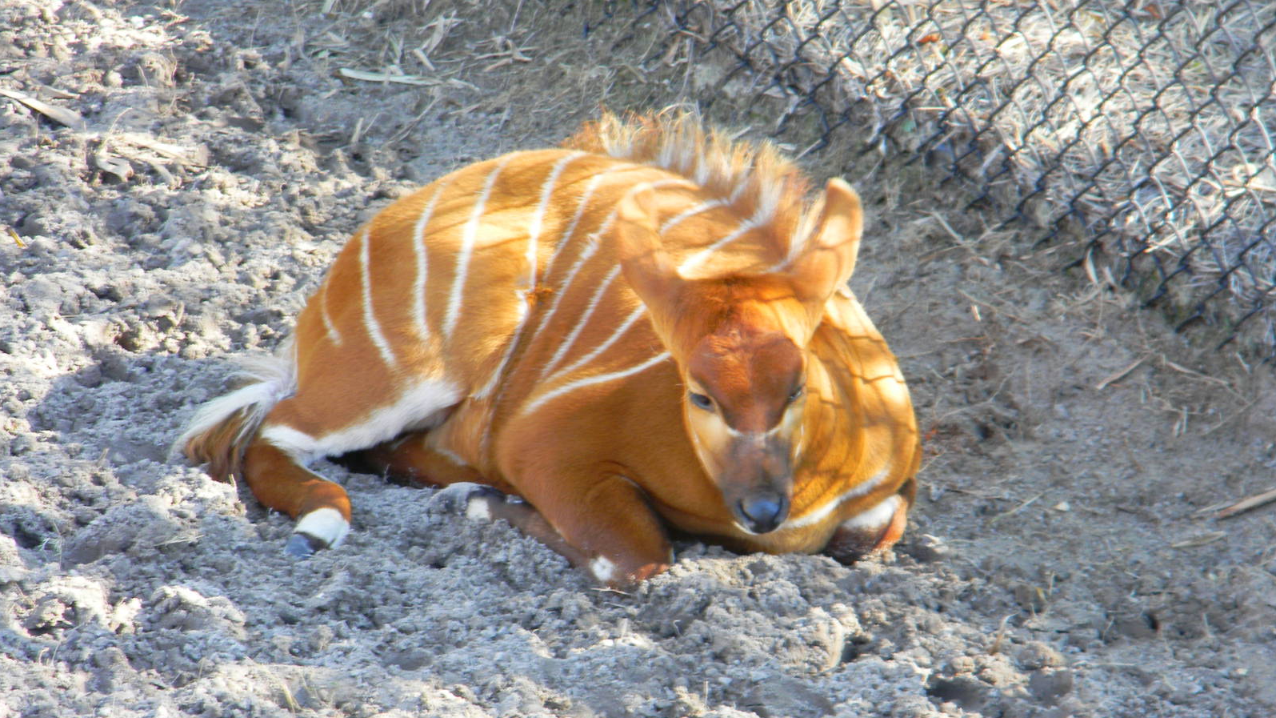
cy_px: 435
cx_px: 638
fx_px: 8357
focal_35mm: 247
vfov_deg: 4.9
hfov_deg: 8.7
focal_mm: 41
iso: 80
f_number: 5.4
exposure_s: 1/22.5
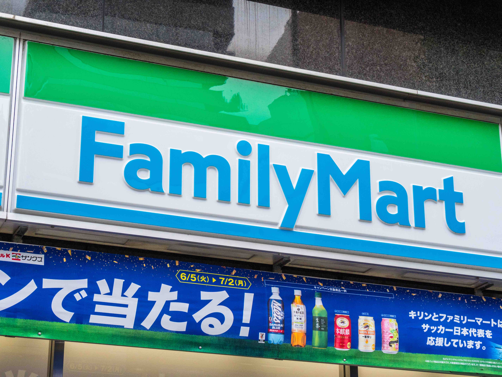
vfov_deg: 17.8
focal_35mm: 83
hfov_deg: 23.6
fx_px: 1204
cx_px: 251
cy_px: 188
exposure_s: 1/250
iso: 400
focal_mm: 40
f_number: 10
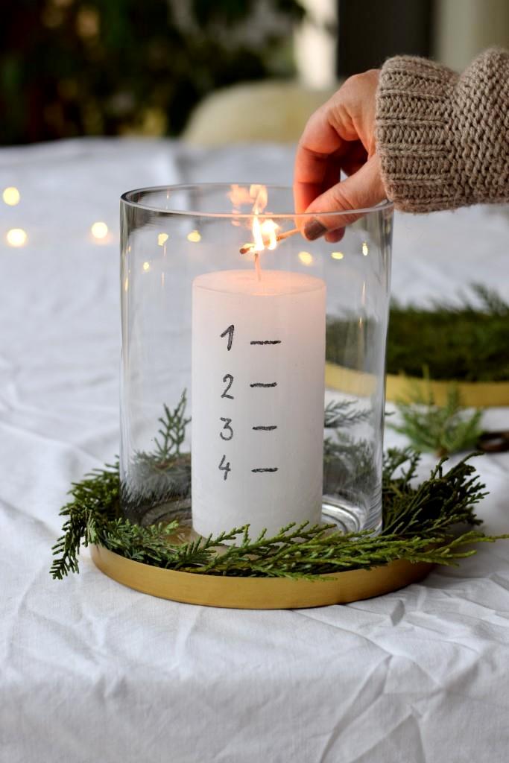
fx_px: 1590
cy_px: 382
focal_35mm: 75
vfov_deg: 27.0
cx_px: 254
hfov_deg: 18.2
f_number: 3.5
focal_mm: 50
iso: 200
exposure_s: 1/50
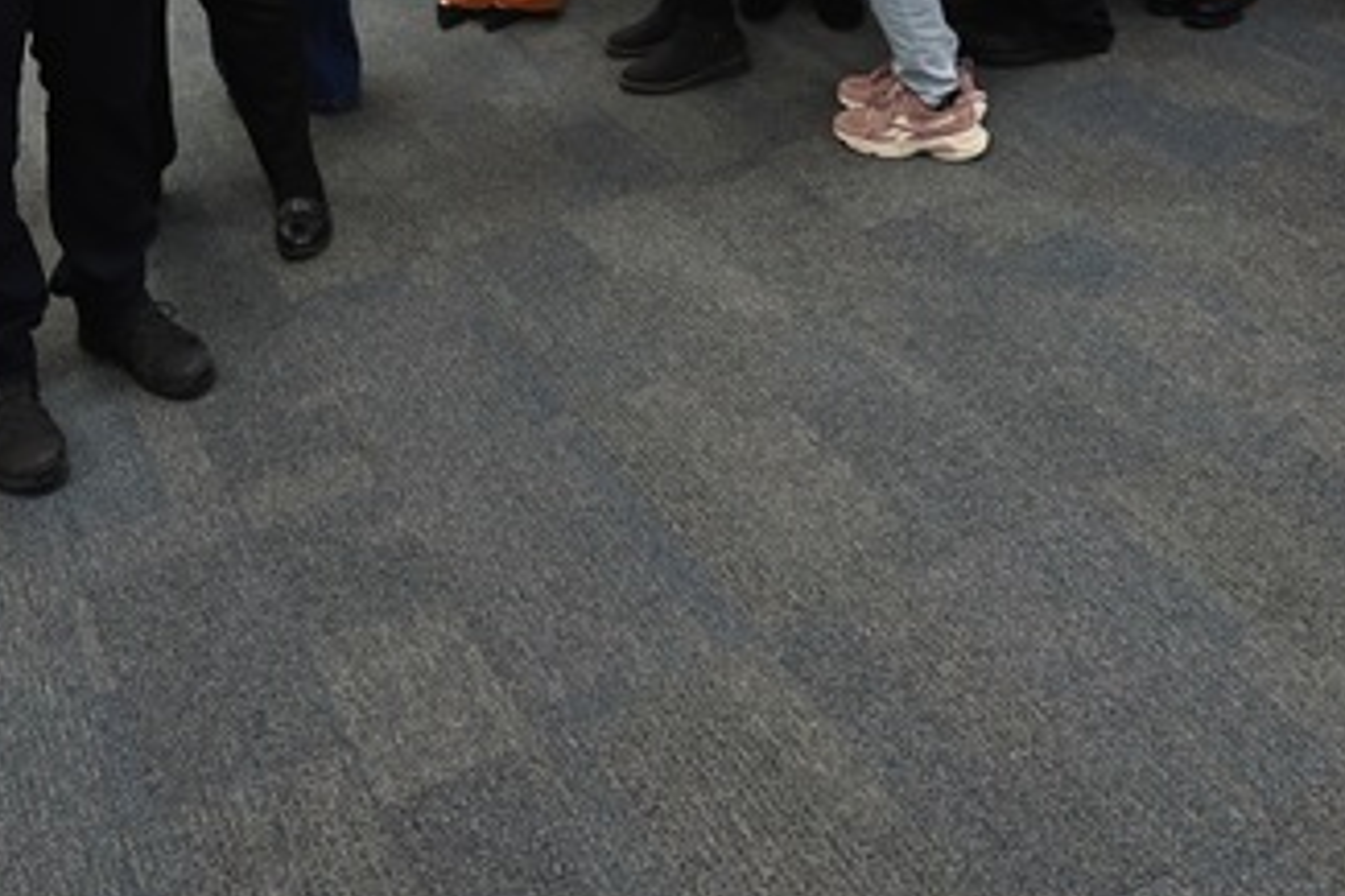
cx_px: 466
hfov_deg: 44.0
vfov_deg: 25.9
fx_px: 1643
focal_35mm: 44
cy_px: -279
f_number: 2.8
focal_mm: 14
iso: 2000
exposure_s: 1/250
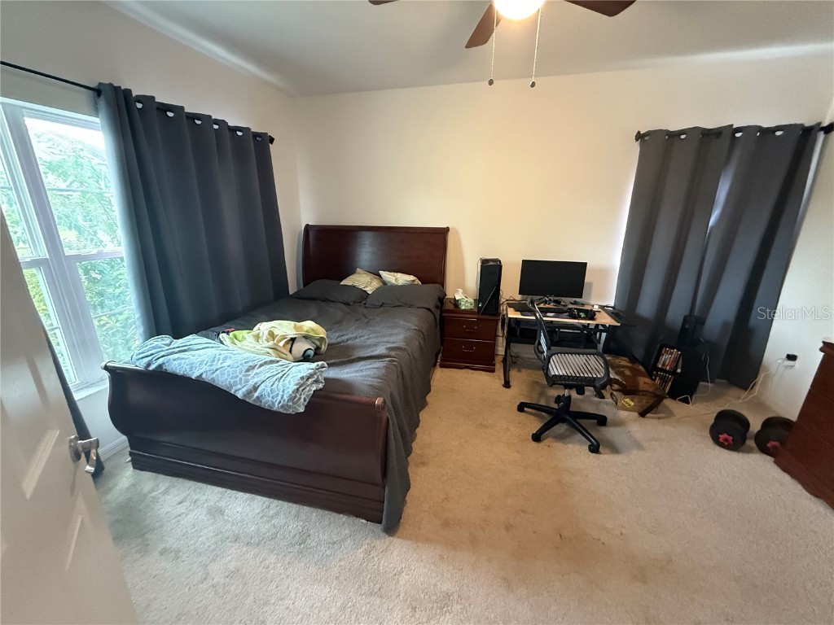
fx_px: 337
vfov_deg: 85.7
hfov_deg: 102.1
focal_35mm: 14
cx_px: 417
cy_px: 312
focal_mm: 2.22
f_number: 2.2
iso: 800
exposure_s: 1/60
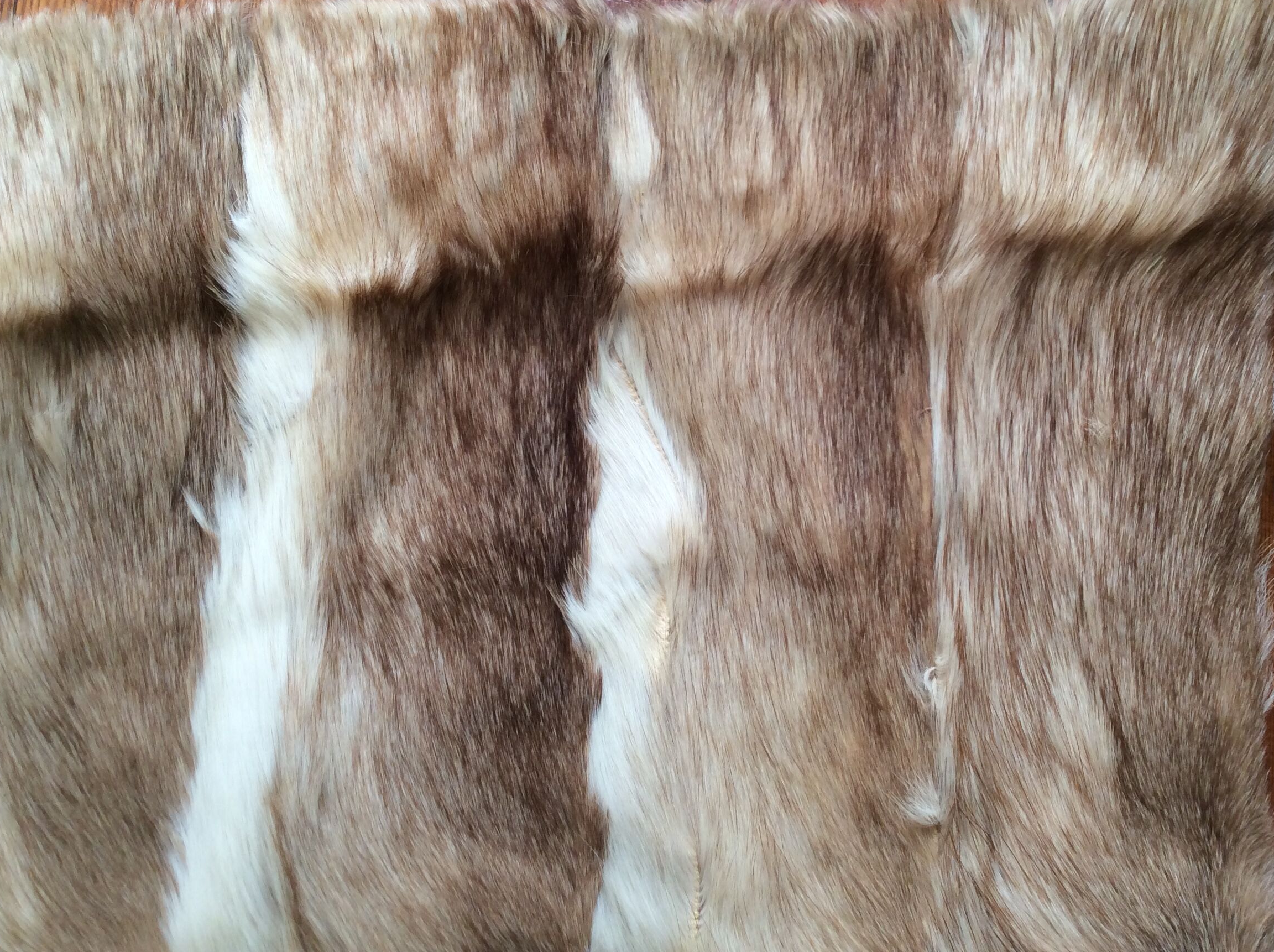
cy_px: 443
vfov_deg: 39.5
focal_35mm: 36
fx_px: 1323
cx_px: 701
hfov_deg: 51.3
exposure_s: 1/25
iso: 40
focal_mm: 3.3
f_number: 2.4
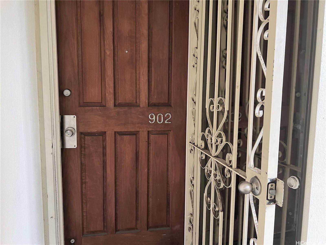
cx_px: 163
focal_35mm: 26
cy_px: 122
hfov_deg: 67.3
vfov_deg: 53.1
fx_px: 245
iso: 200
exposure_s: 1/60
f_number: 1.5
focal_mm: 5.7
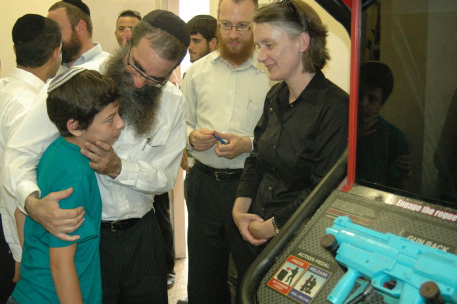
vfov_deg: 28.9
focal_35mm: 46
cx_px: 228
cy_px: 152
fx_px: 590
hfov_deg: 42.4
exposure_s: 1/60
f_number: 4.5
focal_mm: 31
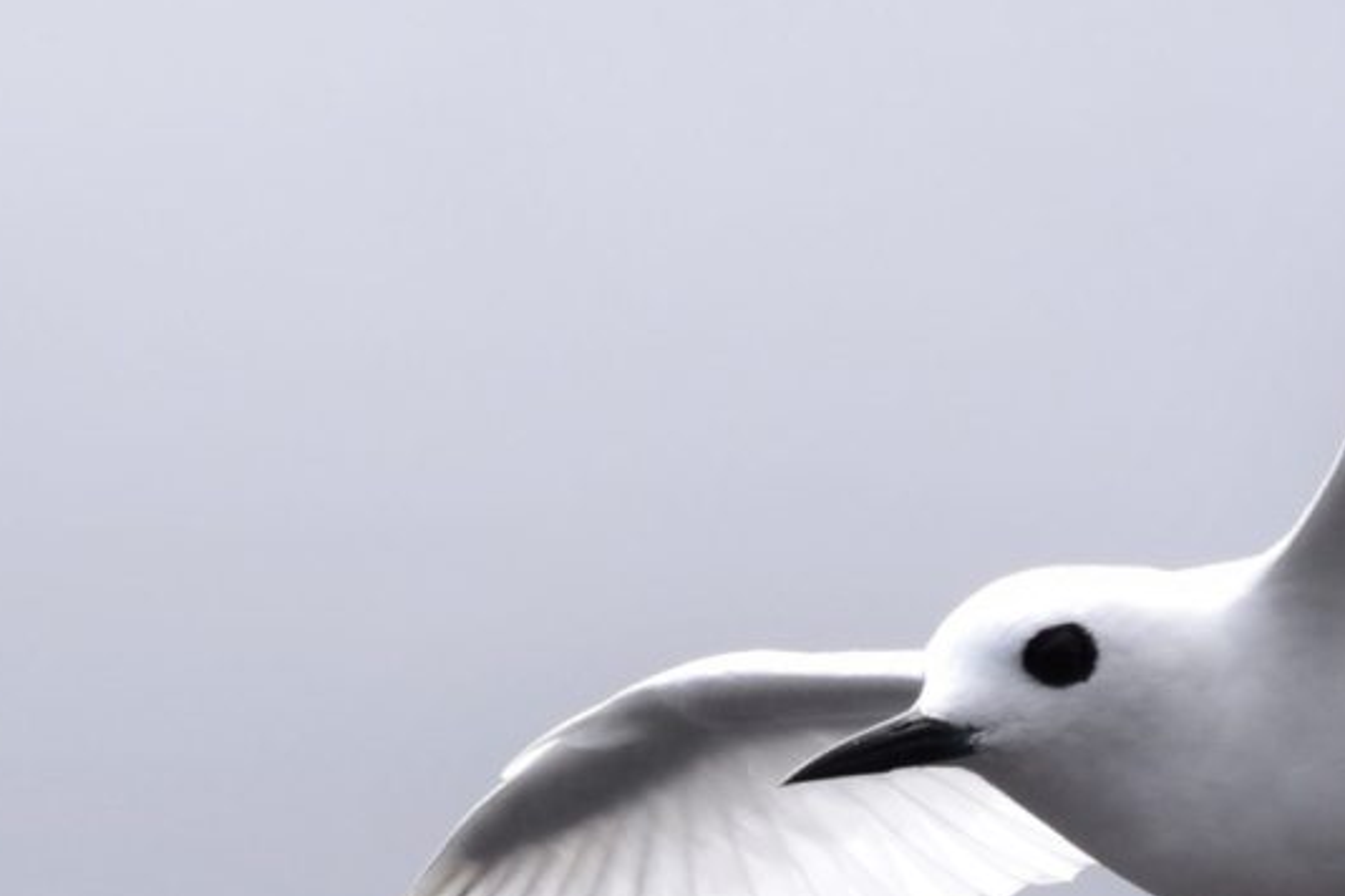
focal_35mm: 283
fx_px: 10572
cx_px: 849
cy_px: 974
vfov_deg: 4.8
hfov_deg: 7.3
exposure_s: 1/2000
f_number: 7.1
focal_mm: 70
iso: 400
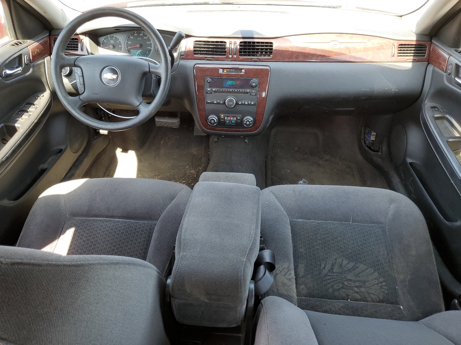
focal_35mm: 26
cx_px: 230
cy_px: 172
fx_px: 346
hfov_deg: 67.3
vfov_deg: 53.1
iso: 52
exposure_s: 1/120
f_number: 1.5
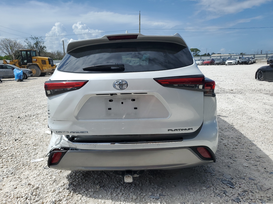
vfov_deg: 53.1
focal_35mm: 26
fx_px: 205
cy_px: 102
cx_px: 136
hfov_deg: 67.3
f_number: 1.5
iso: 50
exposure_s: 1/10000
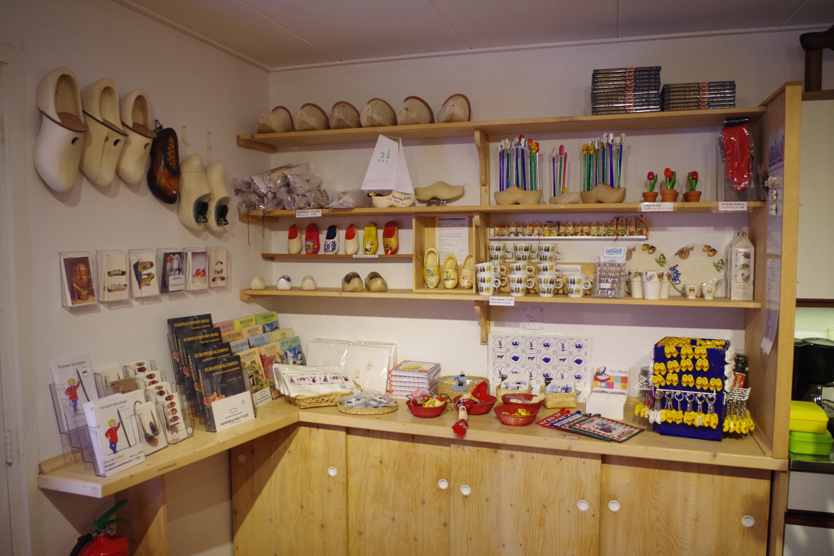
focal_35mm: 27
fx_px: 625
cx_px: 417
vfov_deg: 47.9
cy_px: 278
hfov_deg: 67.4
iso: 800
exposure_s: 1/50
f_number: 4
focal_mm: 18
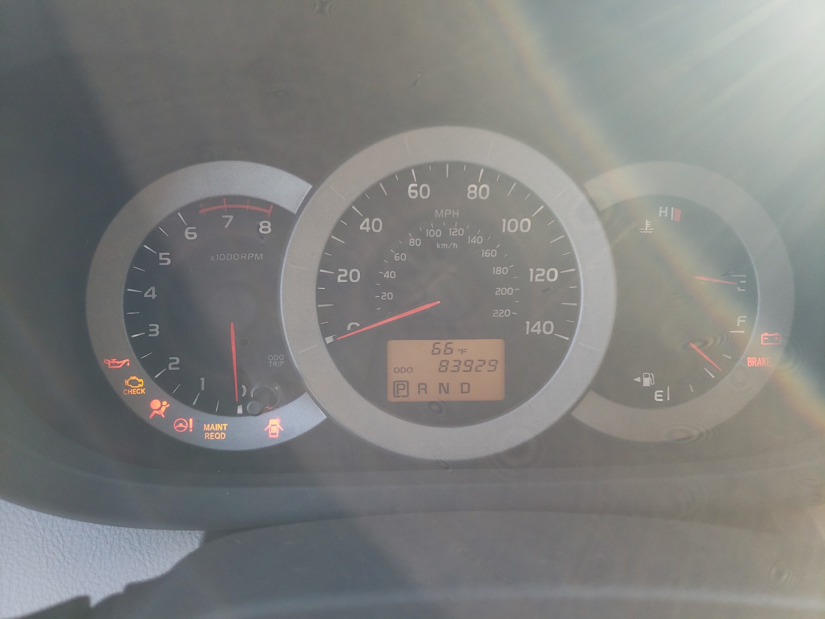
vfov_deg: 53.1
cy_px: 310
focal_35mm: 26
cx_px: 412
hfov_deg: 67.3
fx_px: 620
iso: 50
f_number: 1.5
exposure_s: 1/123
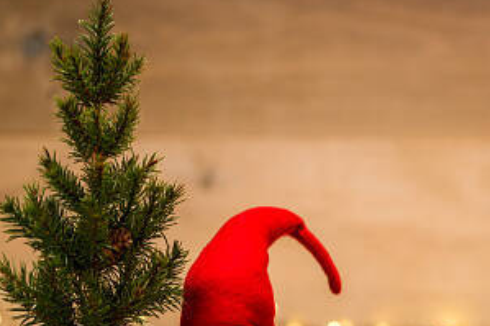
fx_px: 2081
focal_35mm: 153
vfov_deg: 9.0
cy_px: 230
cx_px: 361
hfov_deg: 13.4
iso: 100
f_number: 3.2
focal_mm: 90
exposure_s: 1/3
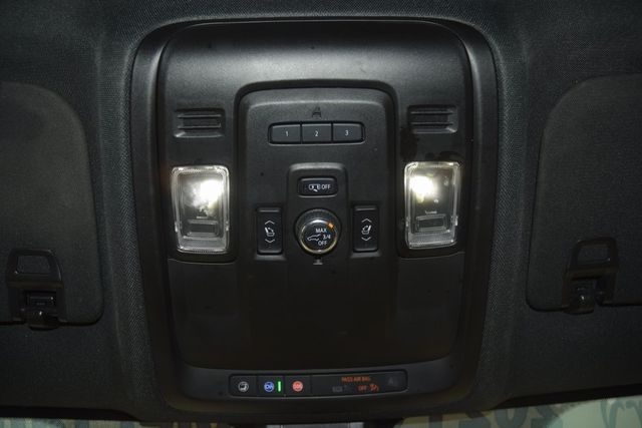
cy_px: 214
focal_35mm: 33
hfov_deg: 57.2
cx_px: 321
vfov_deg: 40.0
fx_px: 589
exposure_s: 1/50
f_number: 3.5
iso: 560
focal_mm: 22
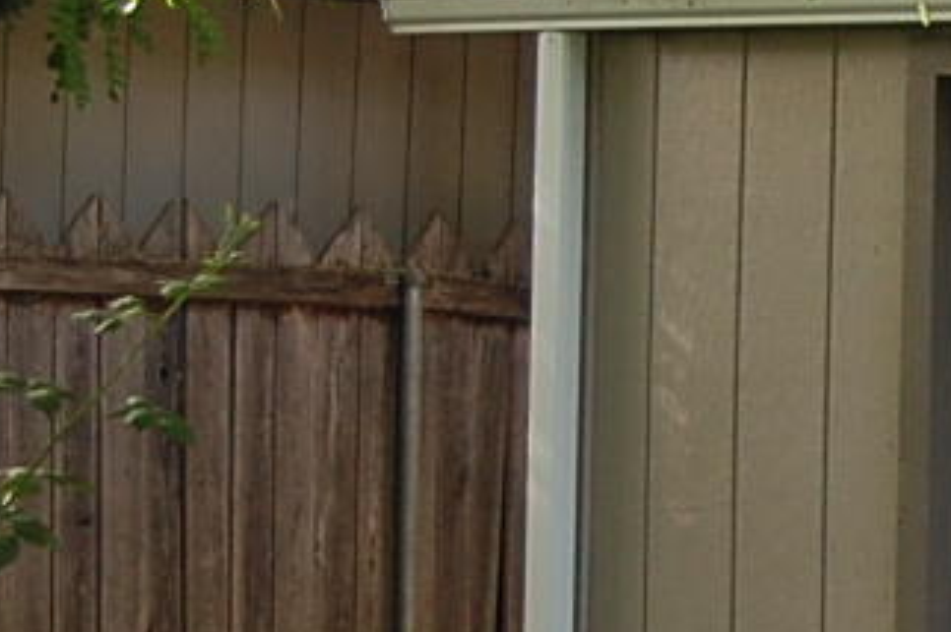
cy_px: 470
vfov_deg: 6.1
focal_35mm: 224
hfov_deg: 8.8
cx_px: 1748
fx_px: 5911
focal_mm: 32
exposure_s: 1/80
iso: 400
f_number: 4.5
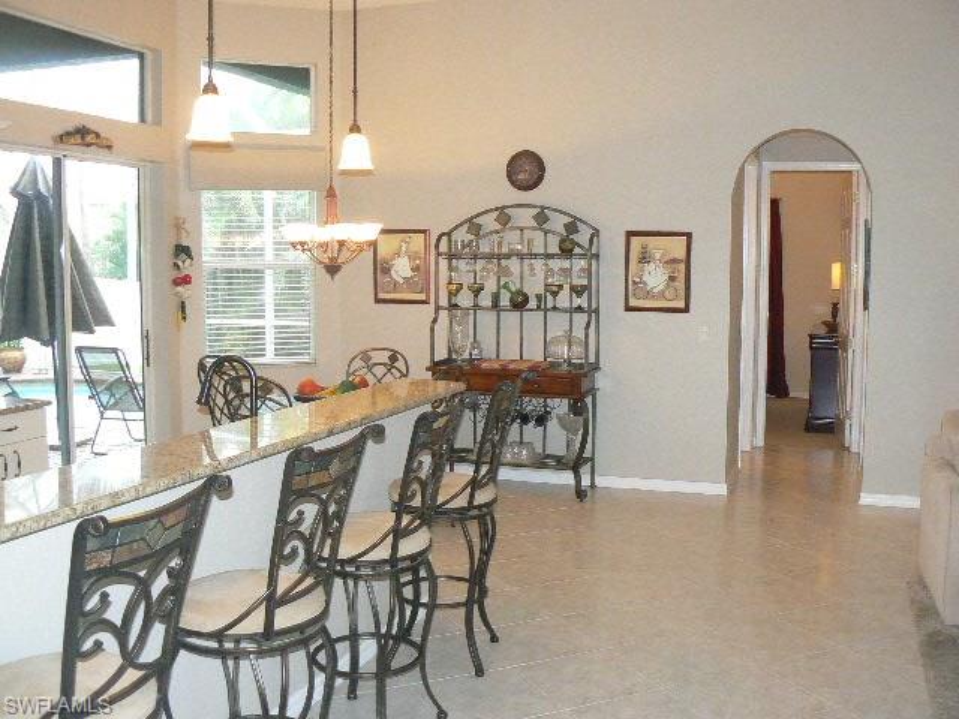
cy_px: 360
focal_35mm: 36
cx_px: 480
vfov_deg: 39.7
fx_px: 997
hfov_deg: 51.4
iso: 250
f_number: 2.8
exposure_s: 1/30
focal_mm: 6
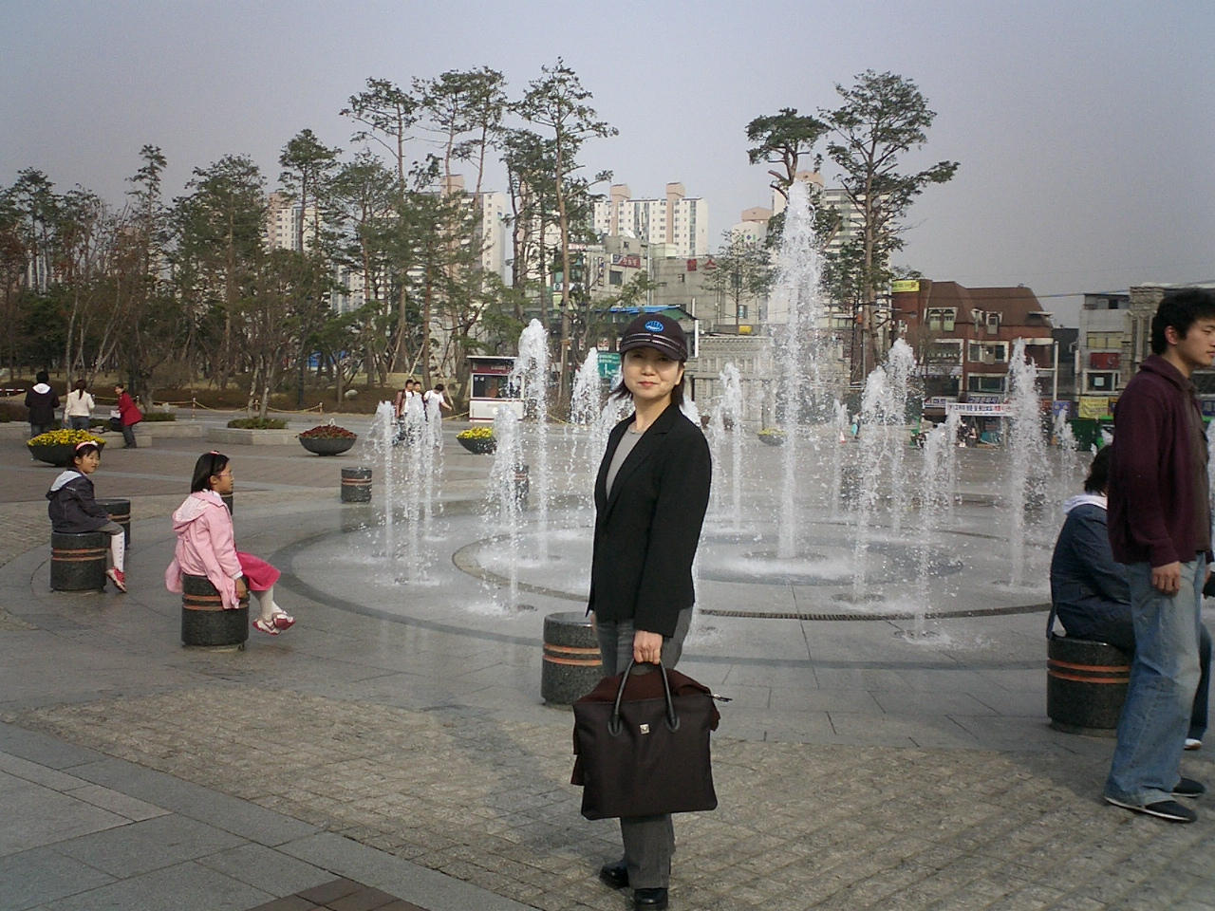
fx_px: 1299
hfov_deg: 50.1
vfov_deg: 38.7
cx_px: 608
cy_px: 456
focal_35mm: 37
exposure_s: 1/800
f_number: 3.5
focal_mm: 5.6
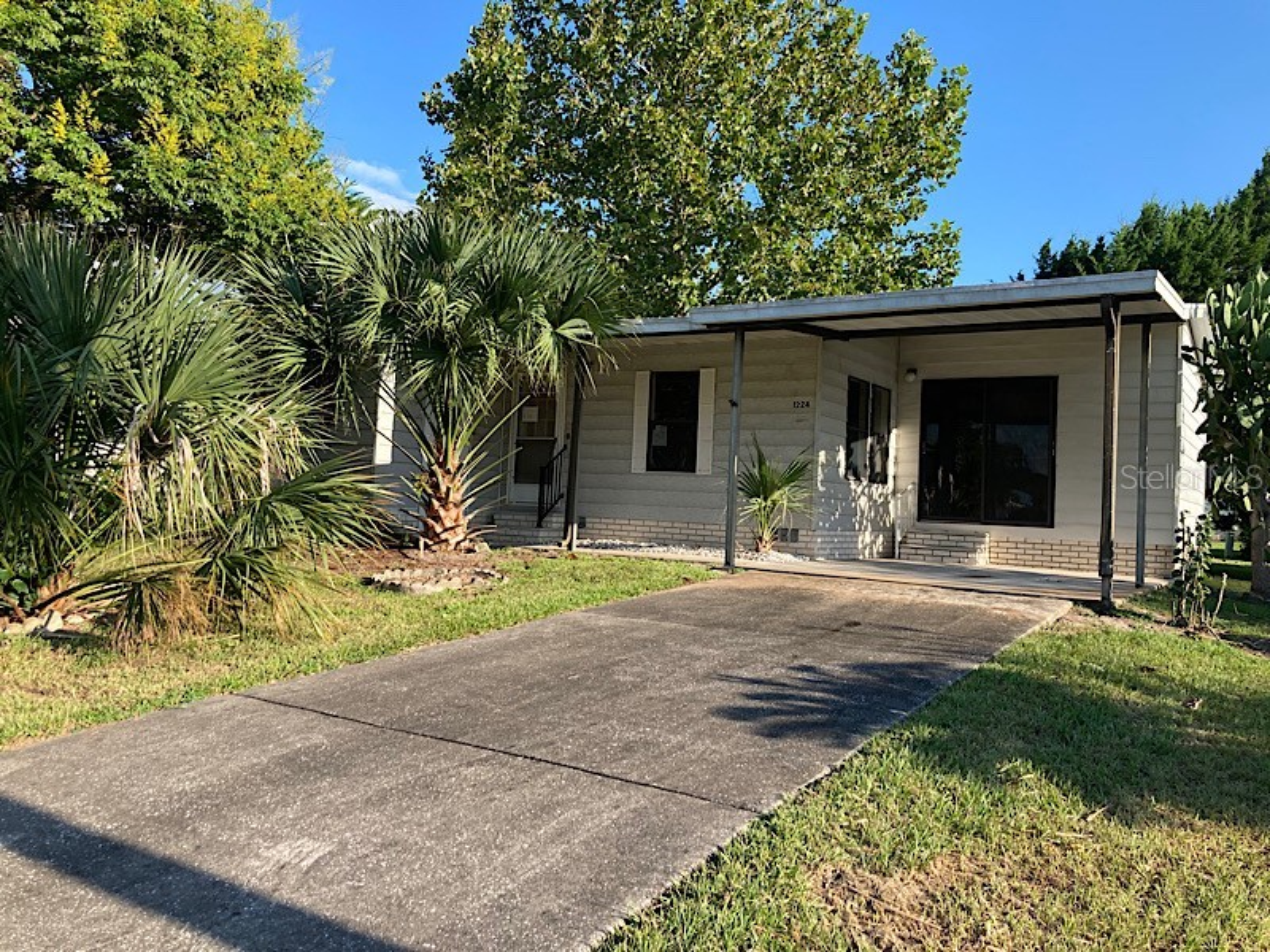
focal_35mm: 28
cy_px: 476
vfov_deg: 49.7
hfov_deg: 63.4
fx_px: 1027
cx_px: 635
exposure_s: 1/615
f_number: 1.8
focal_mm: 3.99
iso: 20
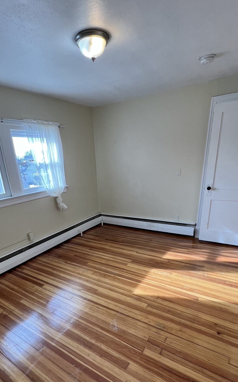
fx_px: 187
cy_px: 236
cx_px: 104
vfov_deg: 89.5
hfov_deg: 64.7
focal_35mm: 18
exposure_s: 1/120
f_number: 1.8
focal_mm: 1.57
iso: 80
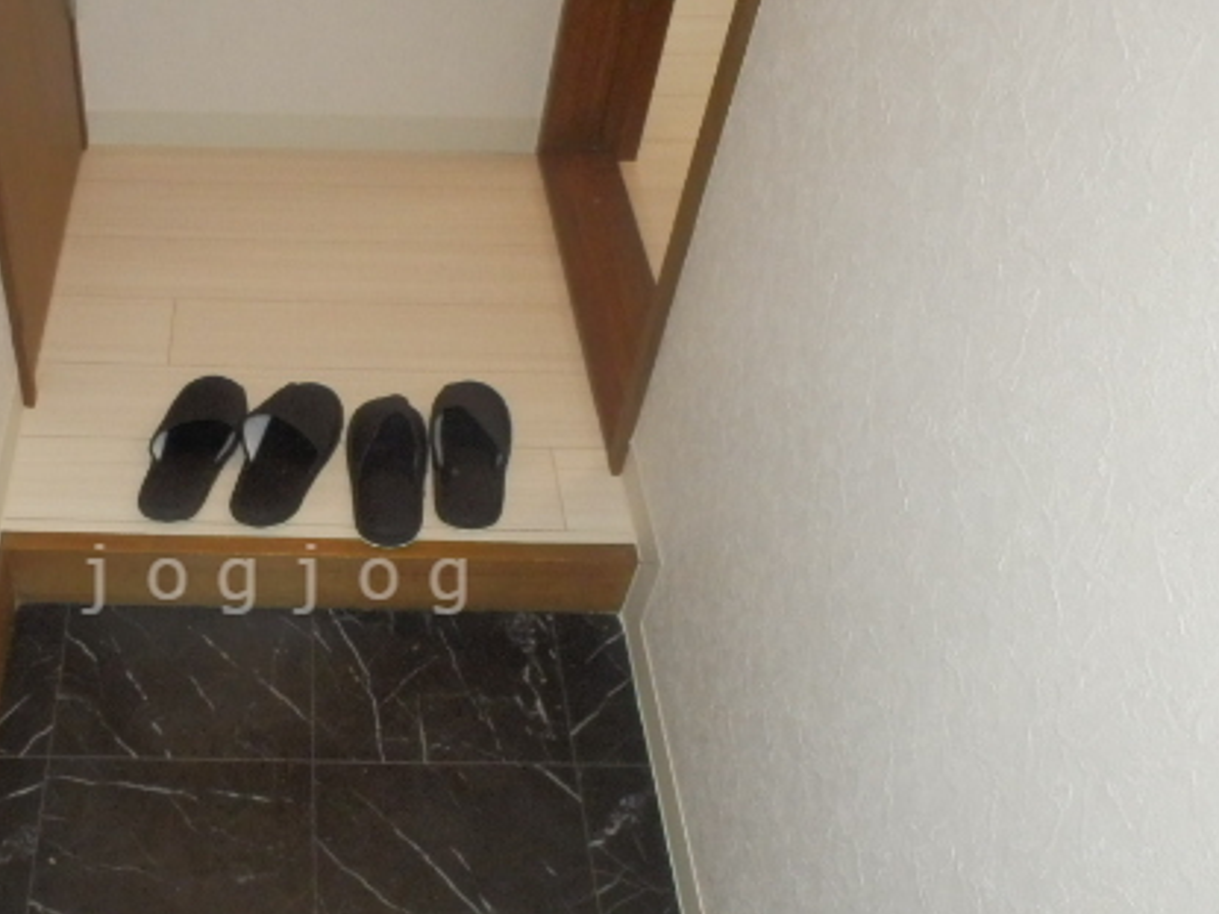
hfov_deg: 47.9
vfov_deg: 38.4
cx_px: 282
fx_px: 1303
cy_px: 579
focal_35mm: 37
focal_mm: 4.2
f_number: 7.9
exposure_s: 1/30
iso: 800
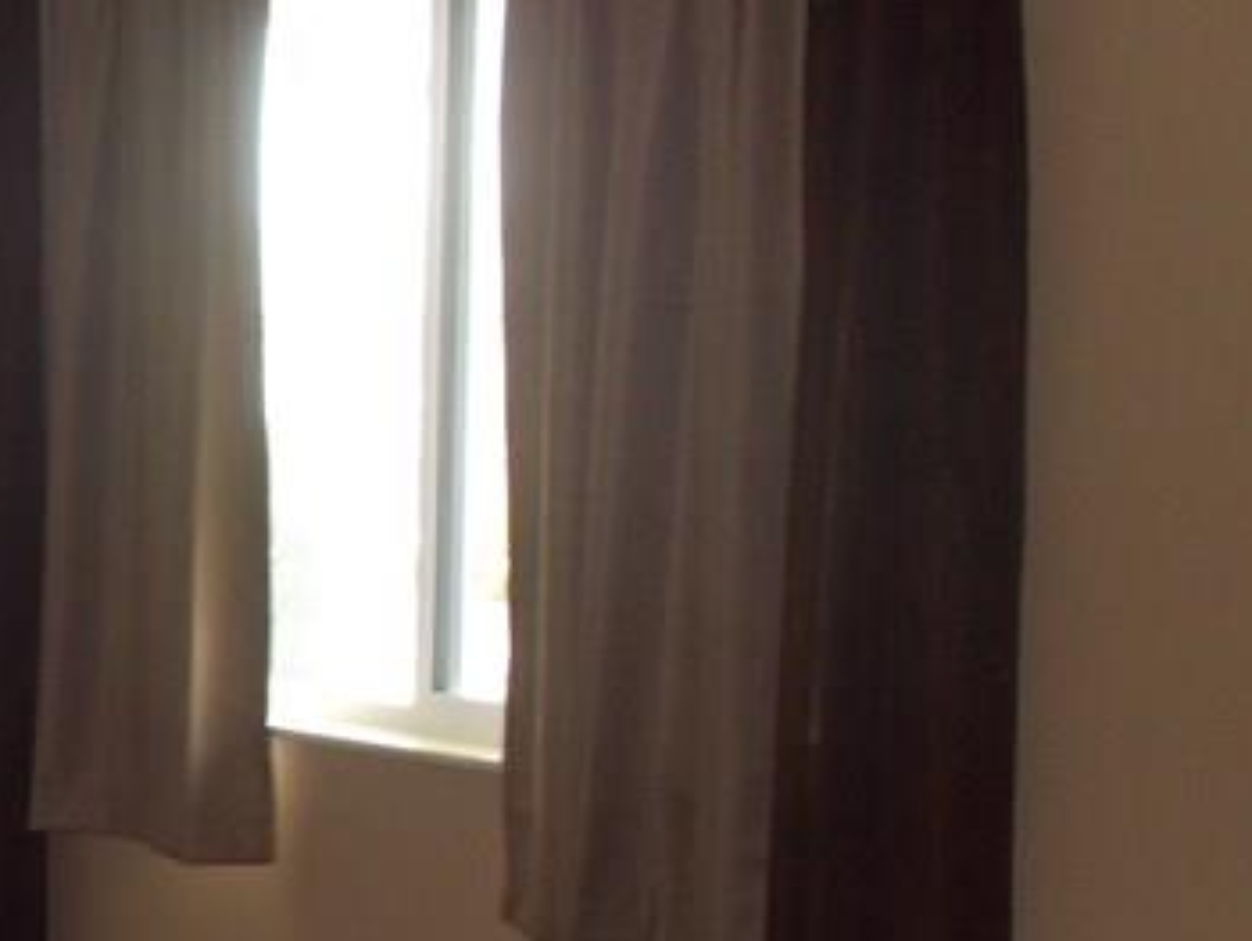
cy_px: 601
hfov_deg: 23.2
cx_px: -308
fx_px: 2751
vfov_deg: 19.4
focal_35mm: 76
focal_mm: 4.6
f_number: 3.2
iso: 200
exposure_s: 1/25
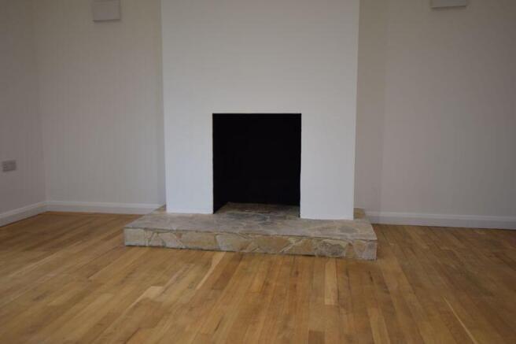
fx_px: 430
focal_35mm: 30
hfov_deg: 61.9
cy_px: 172
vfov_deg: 43.6
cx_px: 258
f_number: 4
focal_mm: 20
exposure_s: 1/60
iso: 640
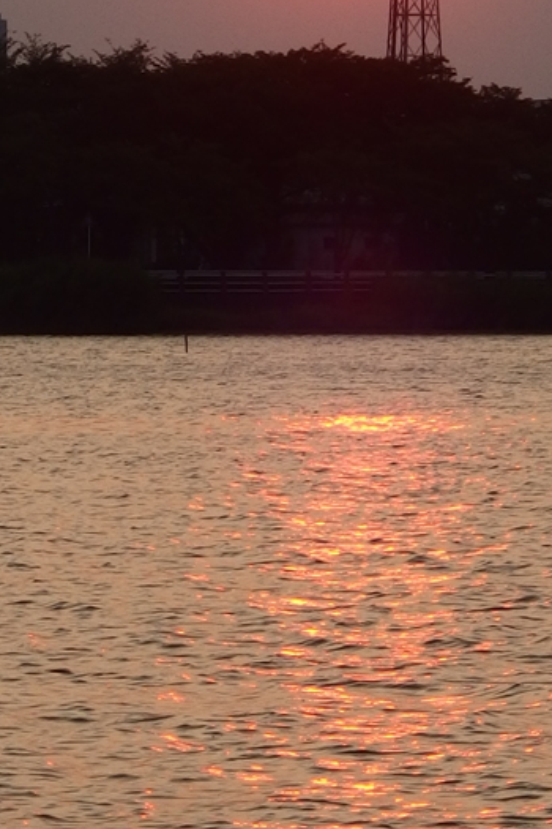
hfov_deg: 3.6
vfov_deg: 5.4
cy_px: 76
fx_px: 8739
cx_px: 342
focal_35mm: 380
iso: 100
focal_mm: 23.5
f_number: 3.5
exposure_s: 1/500
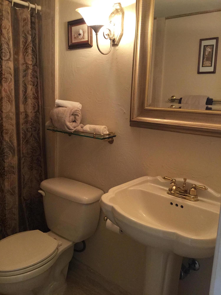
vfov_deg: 58.4
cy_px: 148
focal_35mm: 31
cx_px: 110
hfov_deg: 45.4
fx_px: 264
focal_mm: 3.3
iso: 200
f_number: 2.4
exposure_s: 1/20
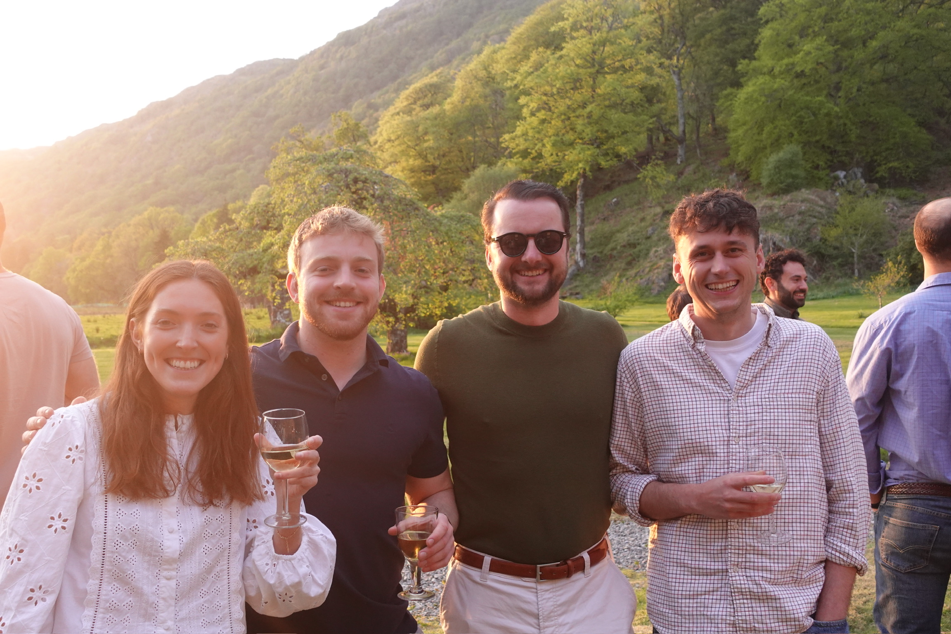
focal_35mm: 35
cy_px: 317
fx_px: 925
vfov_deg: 37.9
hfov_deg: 54.4
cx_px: 476
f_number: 4
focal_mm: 13.58
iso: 800
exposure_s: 1/200
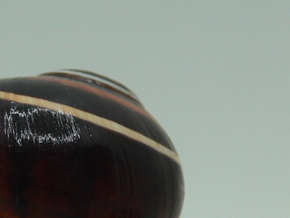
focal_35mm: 99
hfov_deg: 19.4
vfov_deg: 14.8
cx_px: 24
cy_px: 196
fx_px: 830
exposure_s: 1/60
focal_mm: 4.6
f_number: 2.8
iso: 80
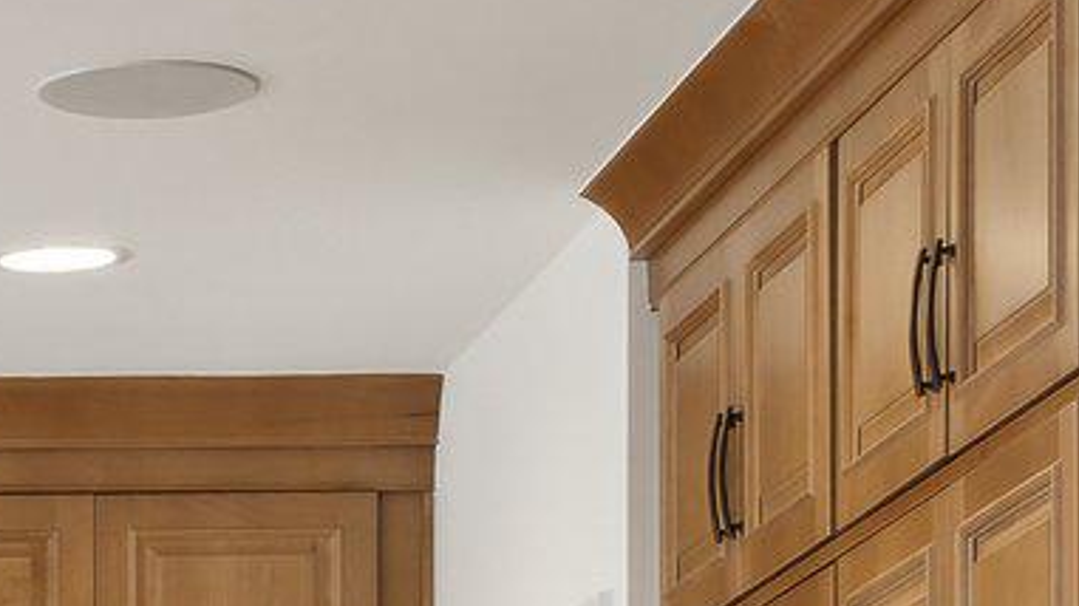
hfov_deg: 10.3
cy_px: 1528
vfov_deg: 5.9
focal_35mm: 197
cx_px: -903
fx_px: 5634
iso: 200
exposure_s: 1/13
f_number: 8
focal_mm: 35
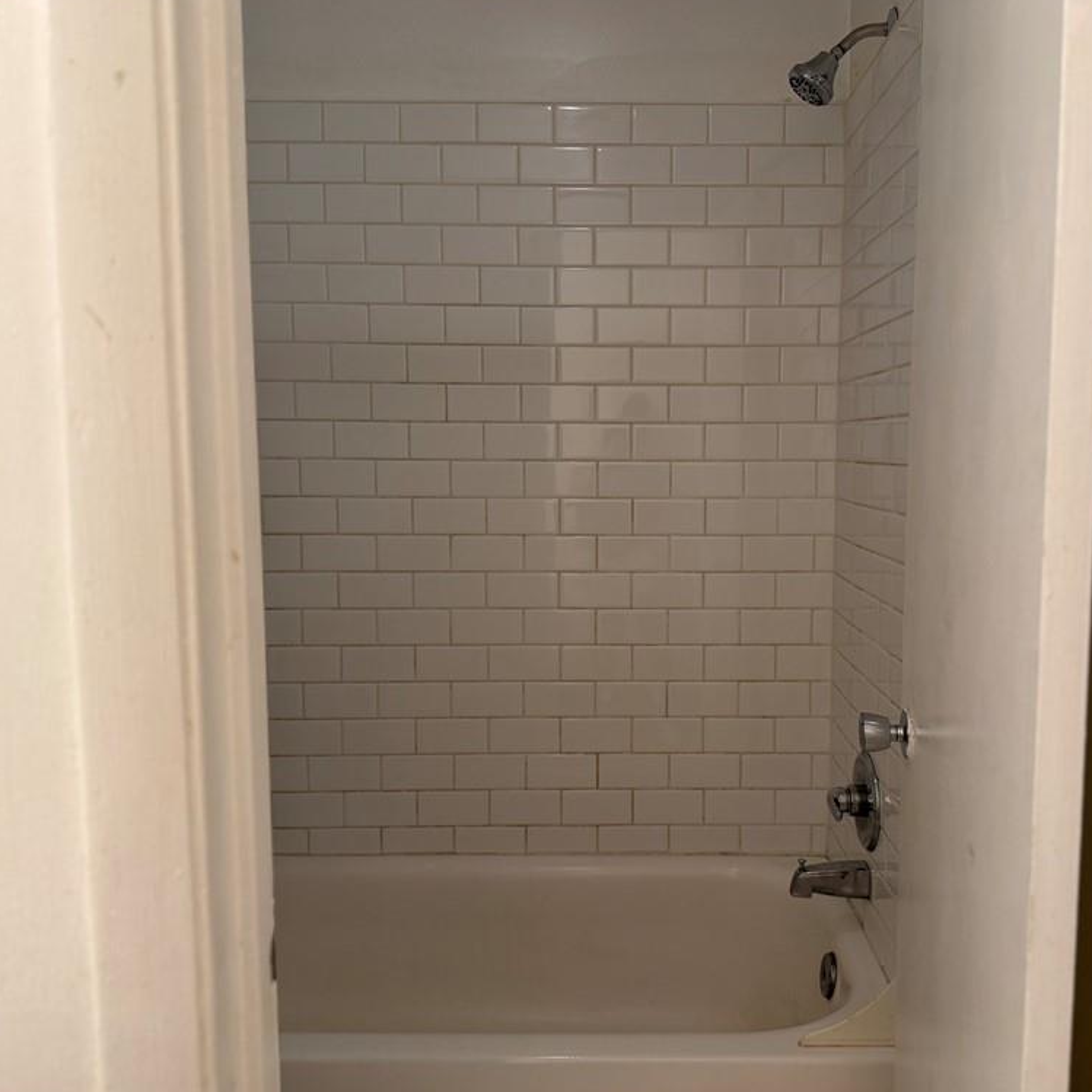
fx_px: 1035
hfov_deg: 55.4
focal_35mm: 29
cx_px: 623
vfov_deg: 55.6
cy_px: 545
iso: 160
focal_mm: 6.76
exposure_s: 1/120
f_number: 1.78
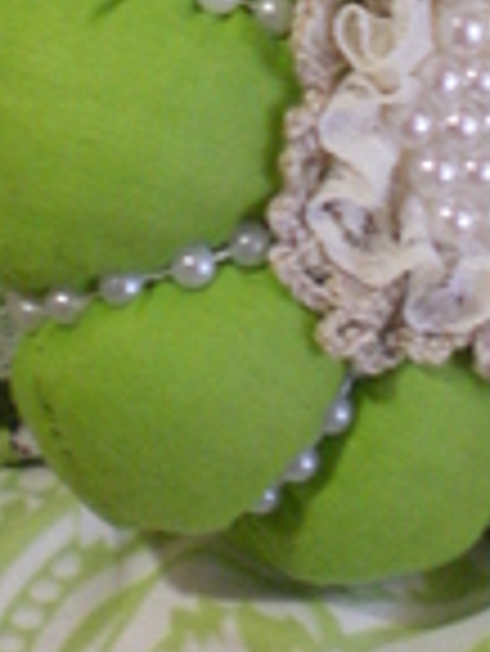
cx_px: 330
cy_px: -27
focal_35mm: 144
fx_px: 2714
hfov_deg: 10.3
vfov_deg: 13.5
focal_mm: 6.3
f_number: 3.1
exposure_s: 1/40
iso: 400
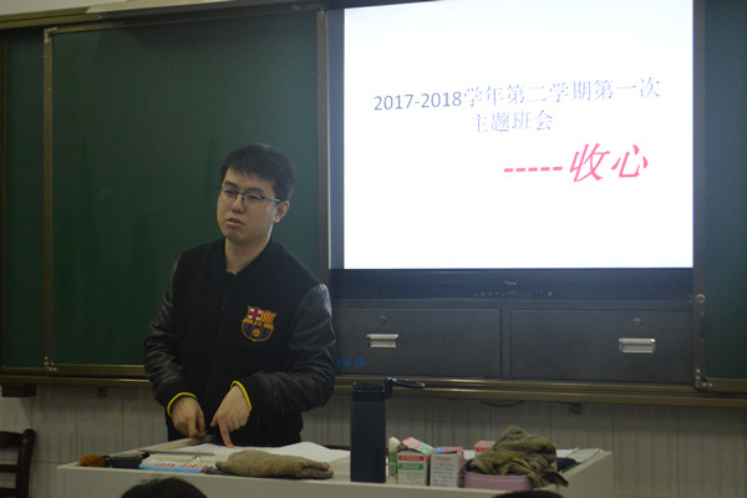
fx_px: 1307
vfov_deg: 21.6
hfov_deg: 31.9
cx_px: 374
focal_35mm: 63
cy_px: 249
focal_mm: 42
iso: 1400
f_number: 5.3
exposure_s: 1/60
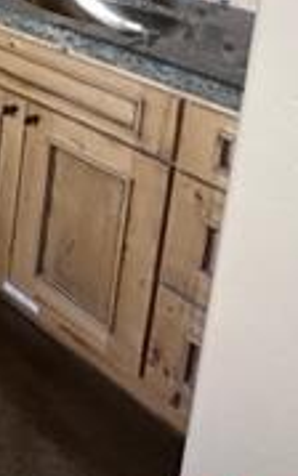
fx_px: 688
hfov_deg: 16.3
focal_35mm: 53
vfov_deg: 32.3
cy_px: -80
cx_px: -351
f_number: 2.2
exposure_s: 1/88
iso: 320
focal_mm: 2.22
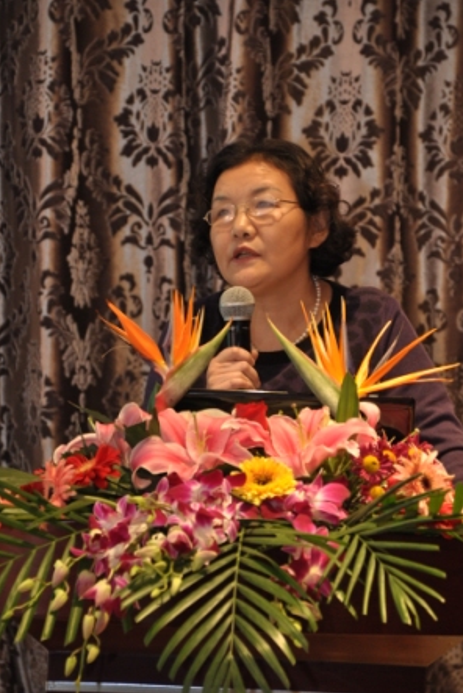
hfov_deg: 6.7
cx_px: 232
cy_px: 344
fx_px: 3939
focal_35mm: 205
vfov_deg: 10.1
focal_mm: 135
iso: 640
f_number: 6
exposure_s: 1/30
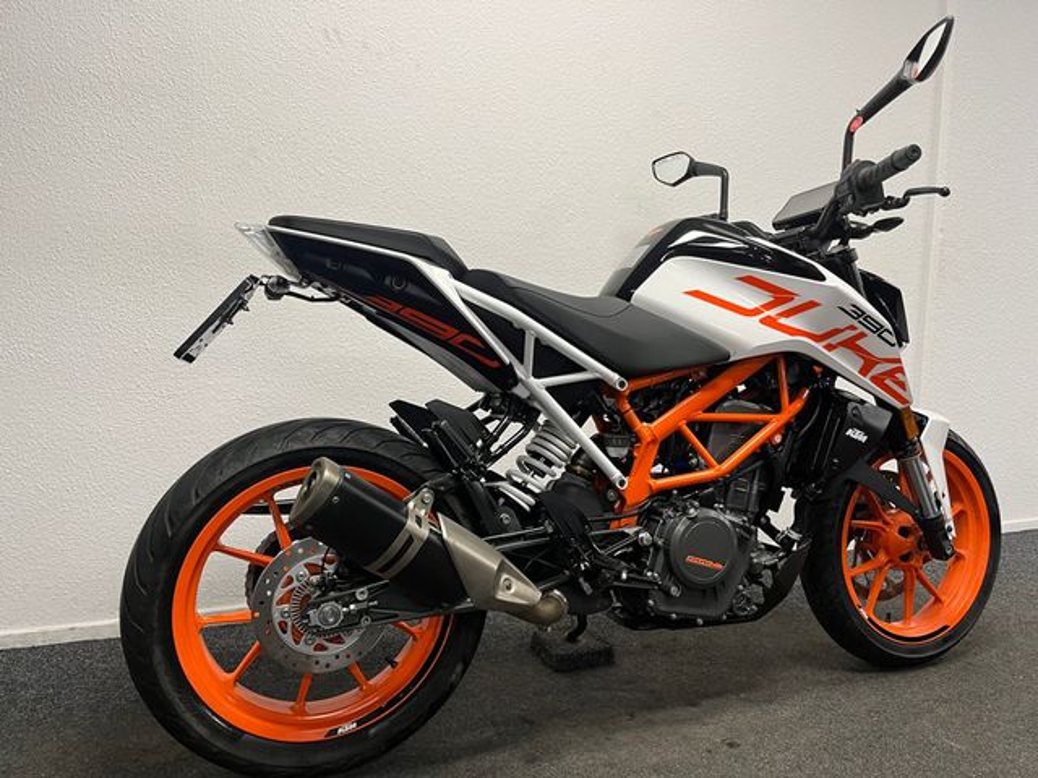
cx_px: 519
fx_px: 780
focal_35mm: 26
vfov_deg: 53.1
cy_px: 389
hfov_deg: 67.3
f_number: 1.6
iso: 64
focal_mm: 5.1
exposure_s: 1/50
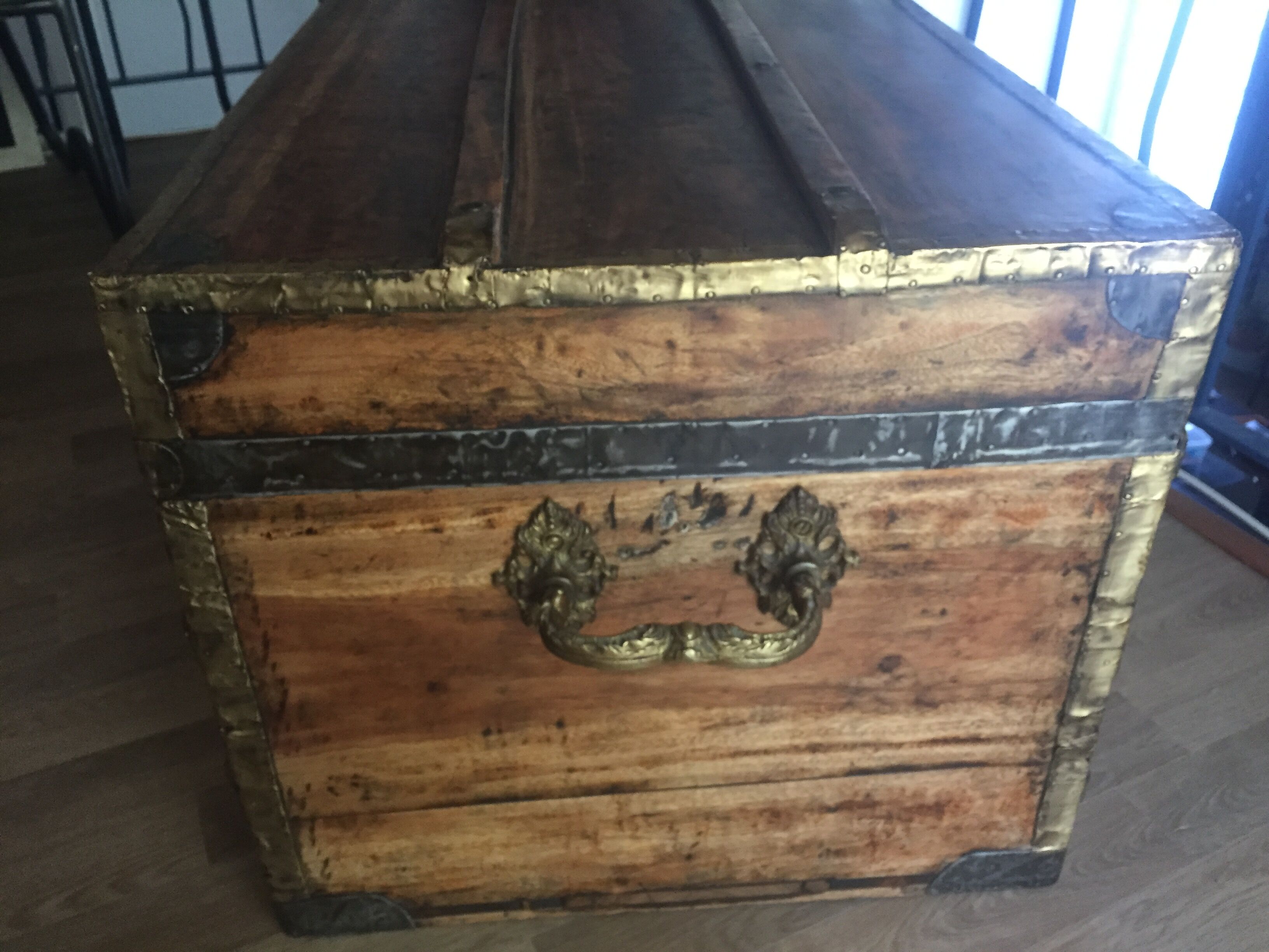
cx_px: 634
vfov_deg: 48.2
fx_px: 1063
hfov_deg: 61.7
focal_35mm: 29
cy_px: 476
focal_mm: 4.15
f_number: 2.2
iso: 250
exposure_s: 1/20
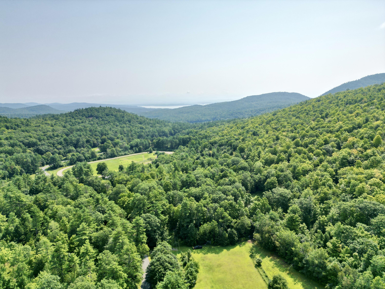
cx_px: 192
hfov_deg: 71.6
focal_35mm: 24
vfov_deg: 56.8
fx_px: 267
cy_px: 144
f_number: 1.7
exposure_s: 1/6000
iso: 110
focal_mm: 6.72
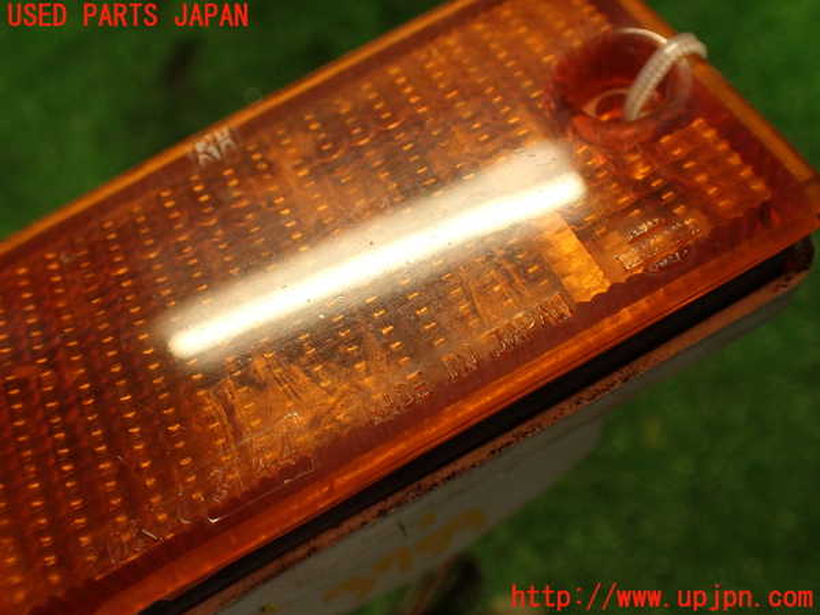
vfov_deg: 44.2
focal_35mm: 32
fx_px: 758
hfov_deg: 56.8
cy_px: 308
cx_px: 410
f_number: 2.4
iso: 200
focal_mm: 5.79
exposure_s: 1/40
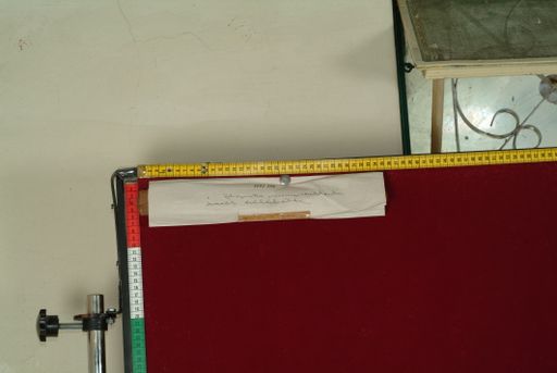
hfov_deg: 23.0
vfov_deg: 15.5
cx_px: 278
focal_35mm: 88
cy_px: 186
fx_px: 1371
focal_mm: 59
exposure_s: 1/20
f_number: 13
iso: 160
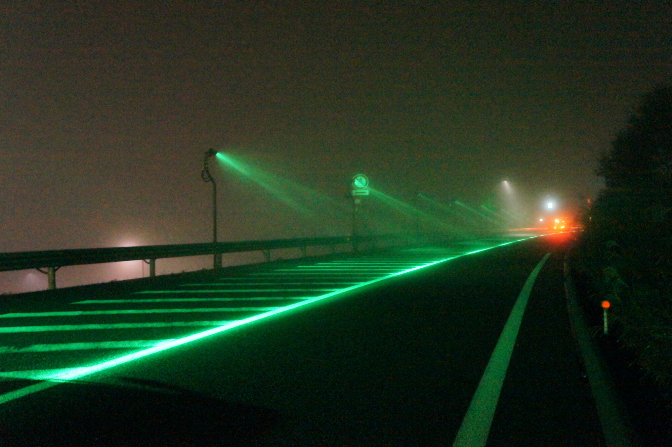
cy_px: 224
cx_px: 336
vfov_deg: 34.2
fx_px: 728
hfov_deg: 49.6
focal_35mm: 39
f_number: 6.3
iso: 12800
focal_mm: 26
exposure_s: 1/5
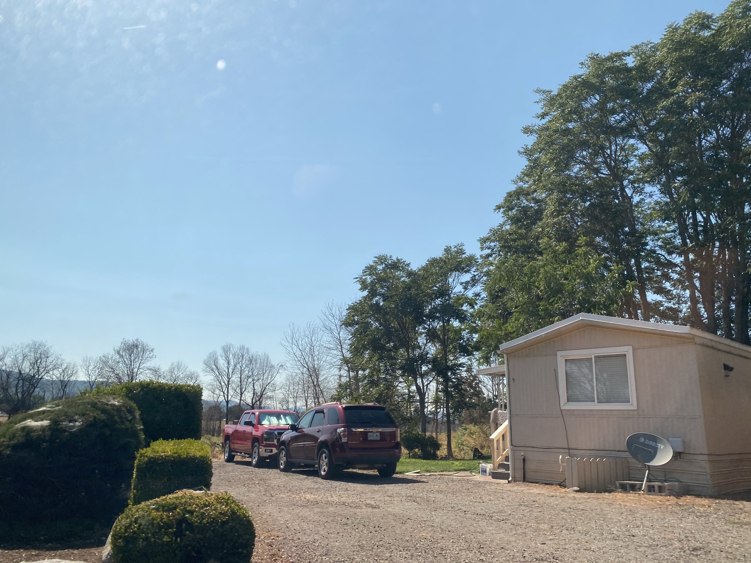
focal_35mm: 26
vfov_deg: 53.1
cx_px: 376
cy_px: 282
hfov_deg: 67.3
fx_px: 564
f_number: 1.8
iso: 32
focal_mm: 4.25
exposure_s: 1/225
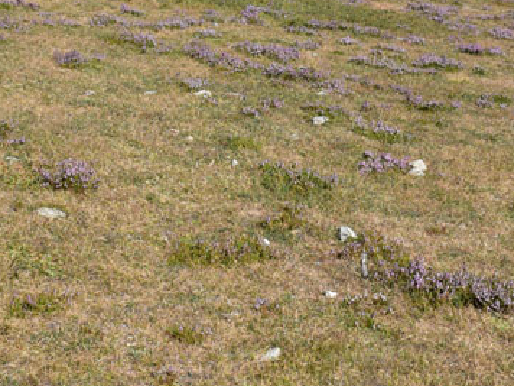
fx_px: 1084
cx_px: 290
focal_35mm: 73
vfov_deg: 19.4
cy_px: -24
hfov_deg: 26.7
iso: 400
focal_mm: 18
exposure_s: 1/400
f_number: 13
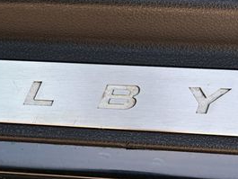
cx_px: 59
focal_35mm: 73
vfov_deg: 20.1
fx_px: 503
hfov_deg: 26.3
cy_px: 70
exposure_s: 1/80
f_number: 5
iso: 100
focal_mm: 21
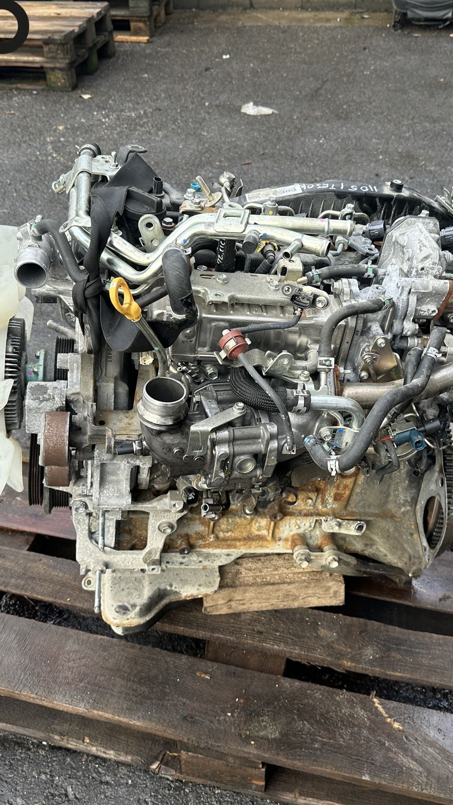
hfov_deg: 33.7
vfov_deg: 56.6
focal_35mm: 35
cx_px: 245
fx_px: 747
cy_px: 401
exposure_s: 1/272
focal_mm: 6.86
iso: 80
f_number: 1.78
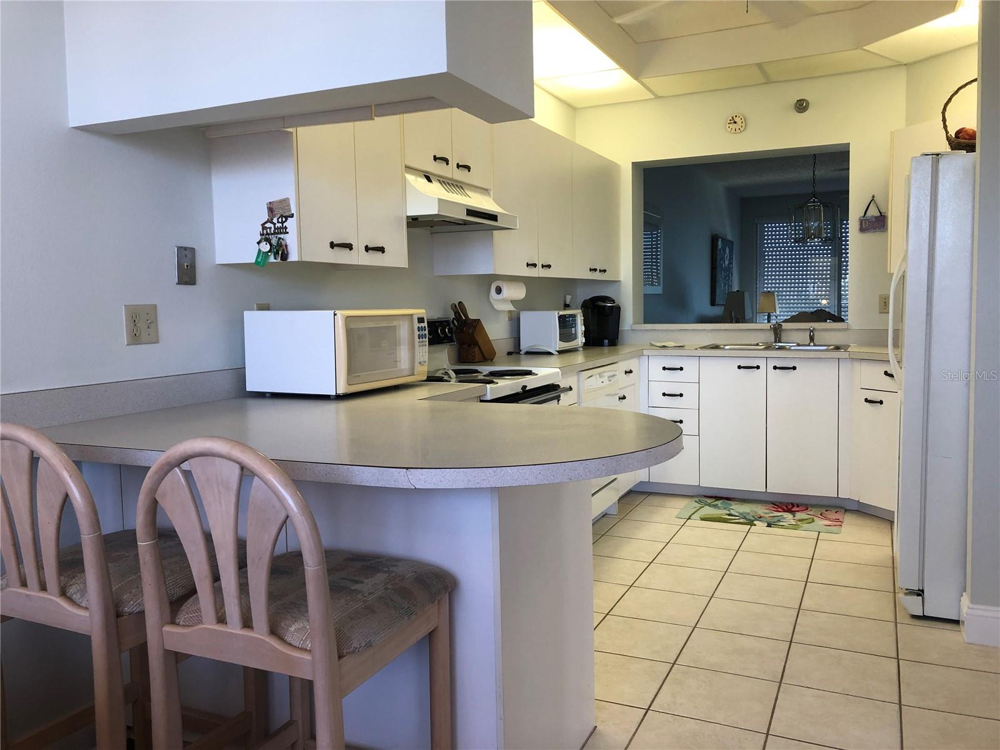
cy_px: 375
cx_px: 500
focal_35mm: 28
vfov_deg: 49.7
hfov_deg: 63.4
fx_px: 809
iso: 25
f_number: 1.8
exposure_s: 1/40
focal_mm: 3.99
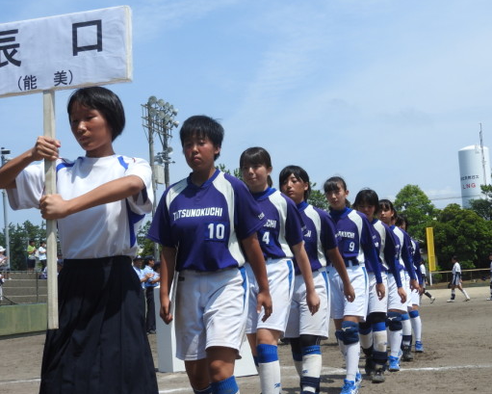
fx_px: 918
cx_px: 273
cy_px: 214
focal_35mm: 63
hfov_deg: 30.0
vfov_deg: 24.2
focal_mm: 9.9
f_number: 4
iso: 100
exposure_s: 1/1250
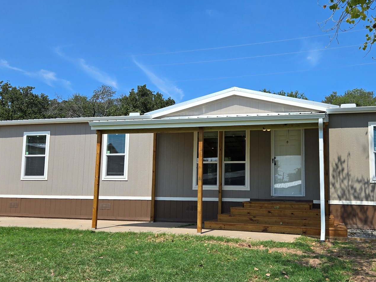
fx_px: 402
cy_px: 137
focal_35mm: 37
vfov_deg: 38.7
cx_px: 218
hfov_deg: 49.9
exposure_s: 1/2921
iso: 40
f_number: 1.8
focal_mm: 5.4
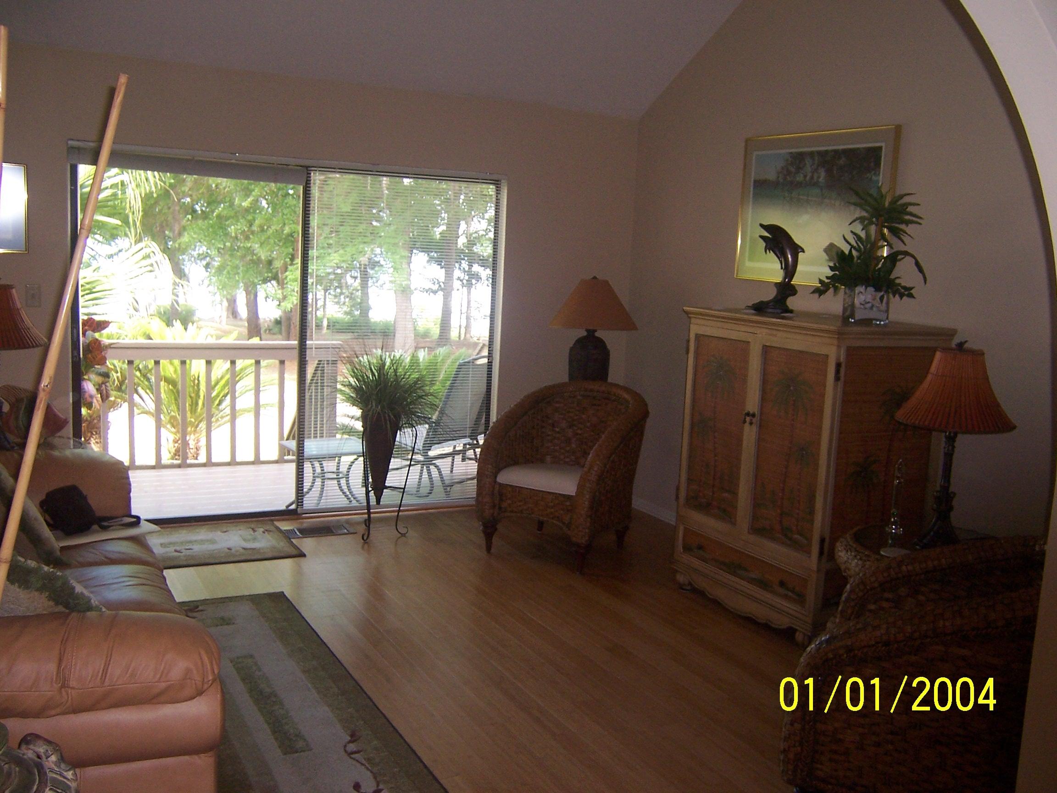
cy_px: 396
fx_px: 1008
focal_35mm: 33
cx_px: 528
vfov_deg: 42.9
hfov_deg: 55.4
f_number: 2.8
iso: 140
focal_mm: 5.5
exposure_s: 1/60
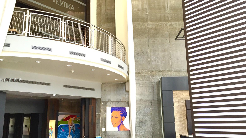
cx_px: 123
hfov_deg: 61.0
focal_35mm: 32
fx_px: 209
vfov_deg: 36.6
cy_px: 80
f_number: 2.2
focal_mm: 4.15
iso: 40
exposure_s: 1/120
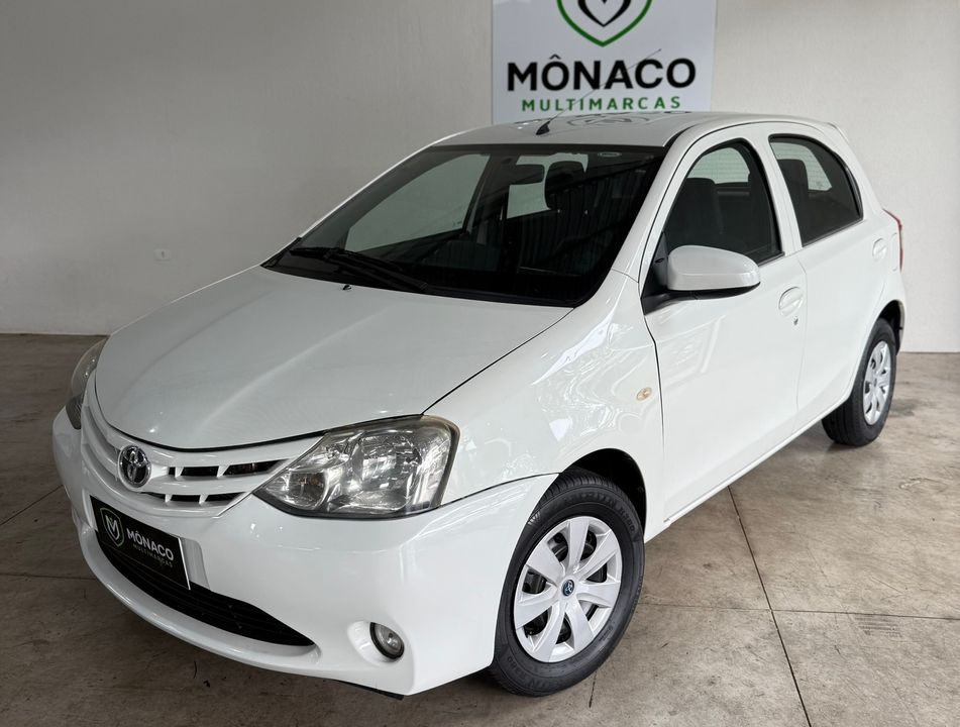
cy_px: 364
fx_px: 668
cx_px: 480
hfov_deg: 71.4
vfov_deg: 57.1
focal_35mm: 24
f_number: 1.78
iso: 80
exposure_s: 1/120
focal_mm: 6.76
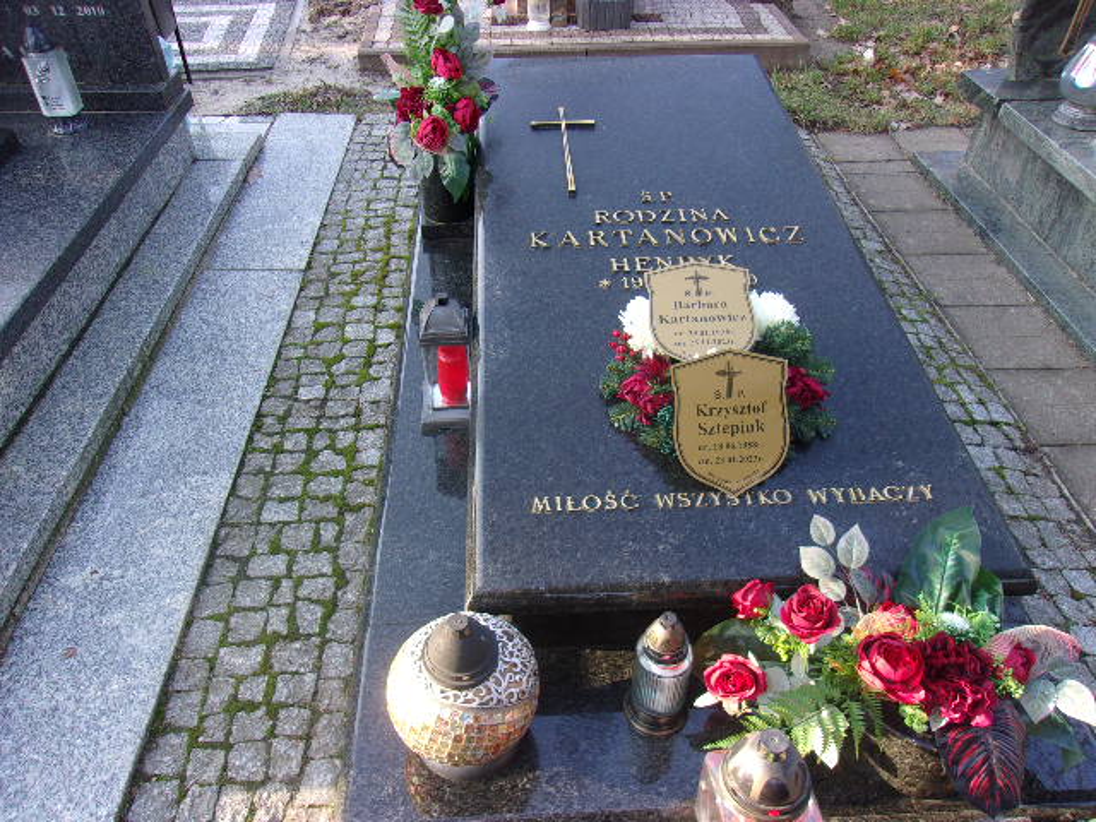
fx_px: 855
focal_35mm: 27
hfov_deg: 65.3
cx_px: 548
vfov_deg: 51.4
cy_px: 411
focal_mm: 4.9
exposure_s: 1/75
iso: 80
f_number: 3
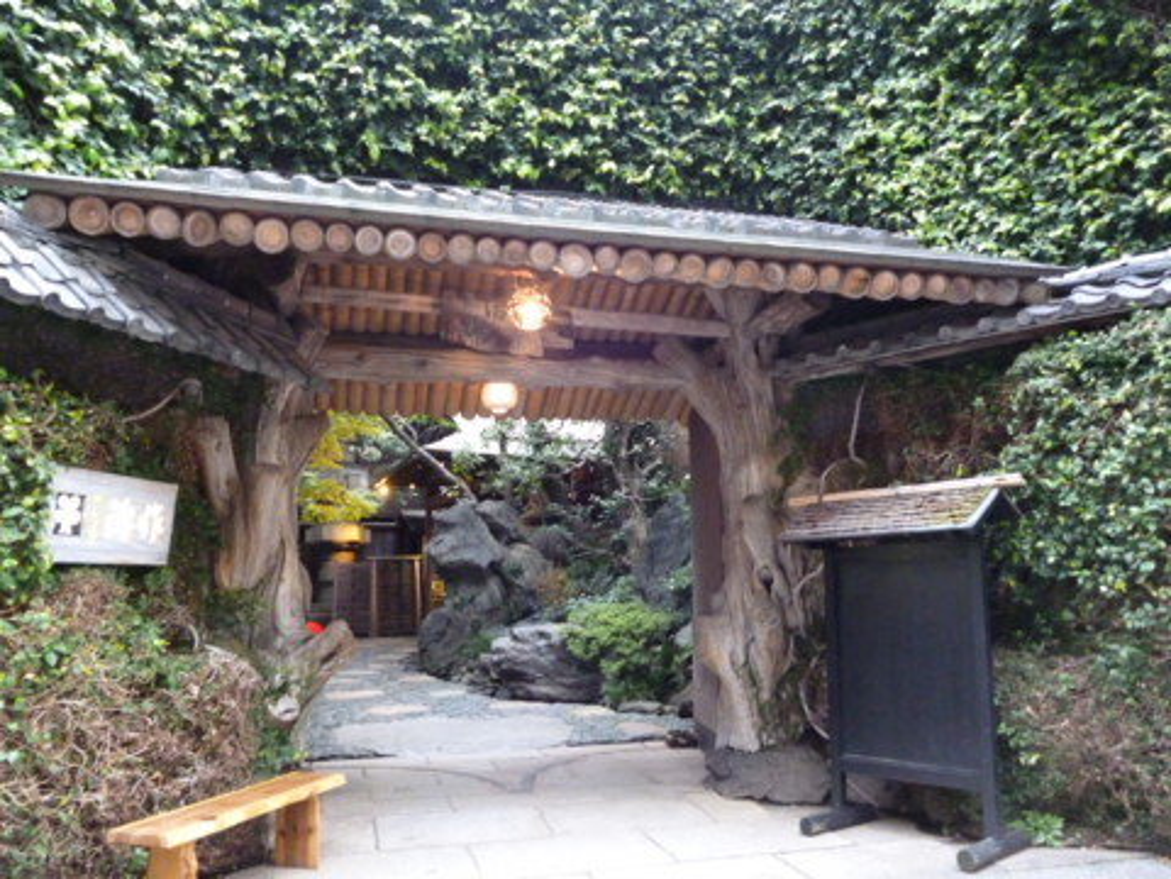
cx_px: 586
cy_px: 440
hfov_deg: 63.4
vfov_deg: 49.7
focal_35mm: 28
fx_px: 947
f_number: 3.1
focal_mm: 5
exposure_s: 1/13
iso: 800
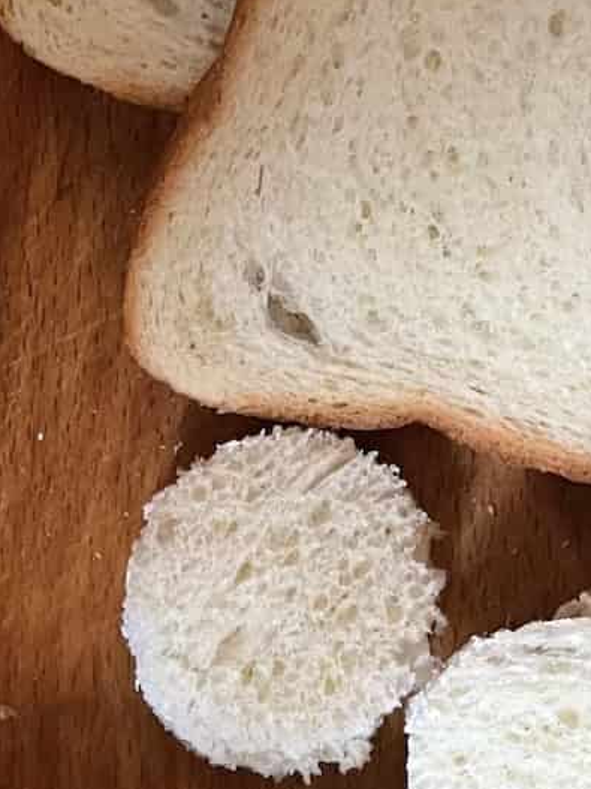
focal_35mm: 79
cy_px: 1111
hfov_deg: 18.3
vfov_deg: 21.5
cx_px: 57
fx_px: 1799
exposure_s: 1/60
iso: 250
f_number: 1.6
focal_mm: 4.2
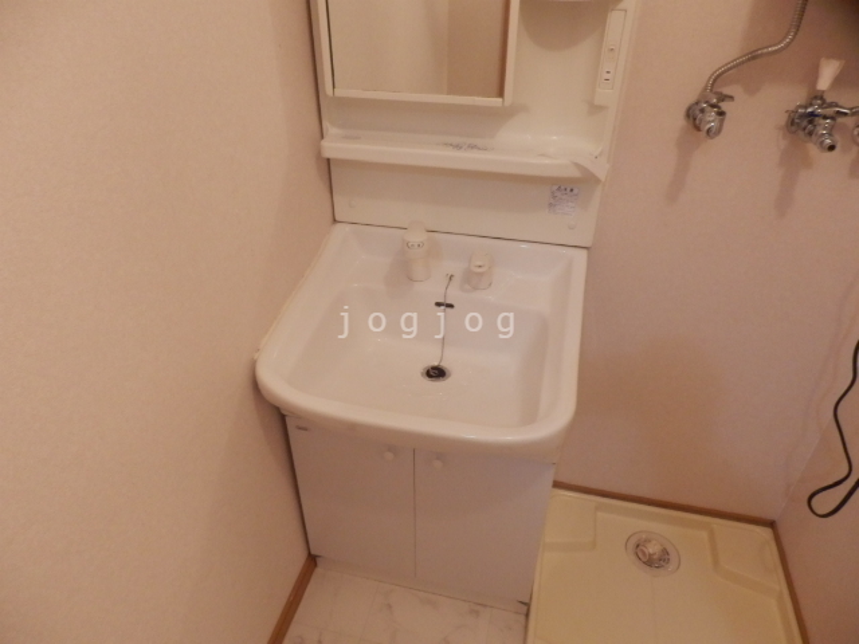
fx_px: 596
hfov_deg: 71.6
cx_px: 430
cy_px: 322
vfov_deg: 56.8
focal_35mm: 24
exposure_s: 1/30
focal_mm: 4.2
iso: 500
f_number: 3
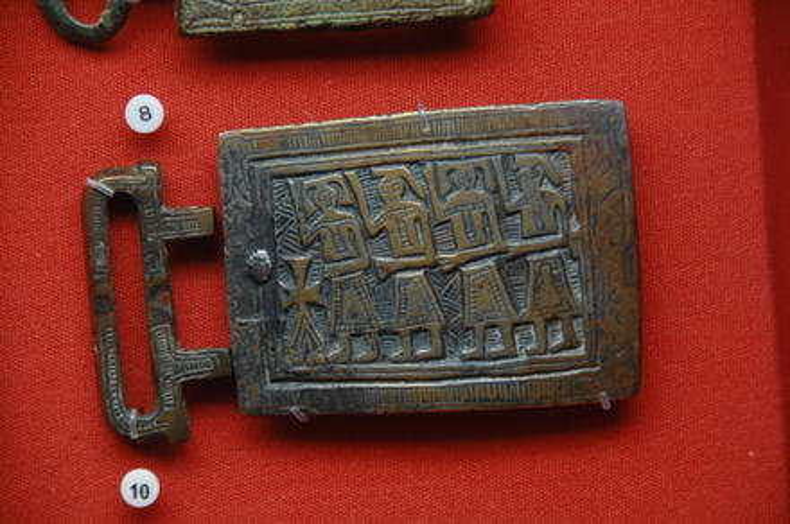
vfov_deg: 7.0
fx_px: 4273
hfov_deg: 10.6
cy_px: 262
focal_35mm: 195
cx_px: 395
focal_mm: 130
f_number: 5.6
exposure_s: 1/2.5
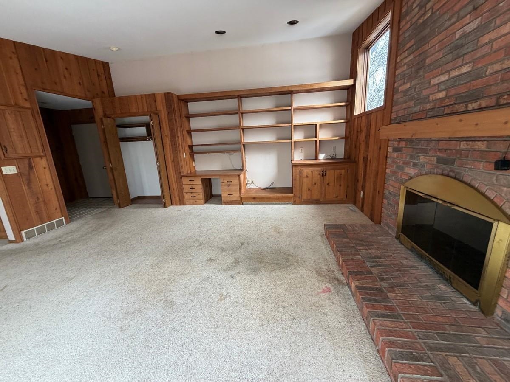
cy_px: 191
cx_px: 255
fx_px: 206
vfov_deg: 85.7
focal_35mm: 14
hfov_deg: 102.1
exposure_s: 1/121
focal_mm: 2.22
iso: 250
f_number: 2.2
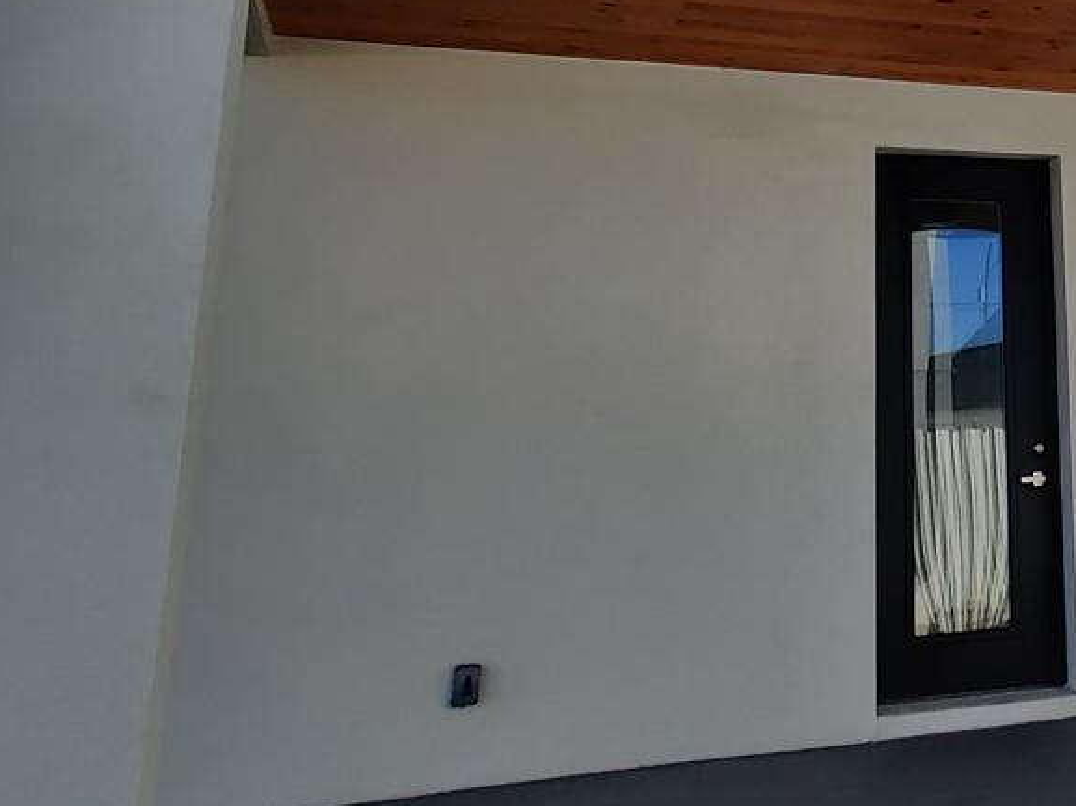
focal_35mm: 36
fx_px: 1119
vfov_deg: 36.2
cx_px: 1082
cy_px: 22
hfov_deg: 43.8
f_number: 2.2
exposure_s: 1/439
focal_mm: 2.25
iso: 100
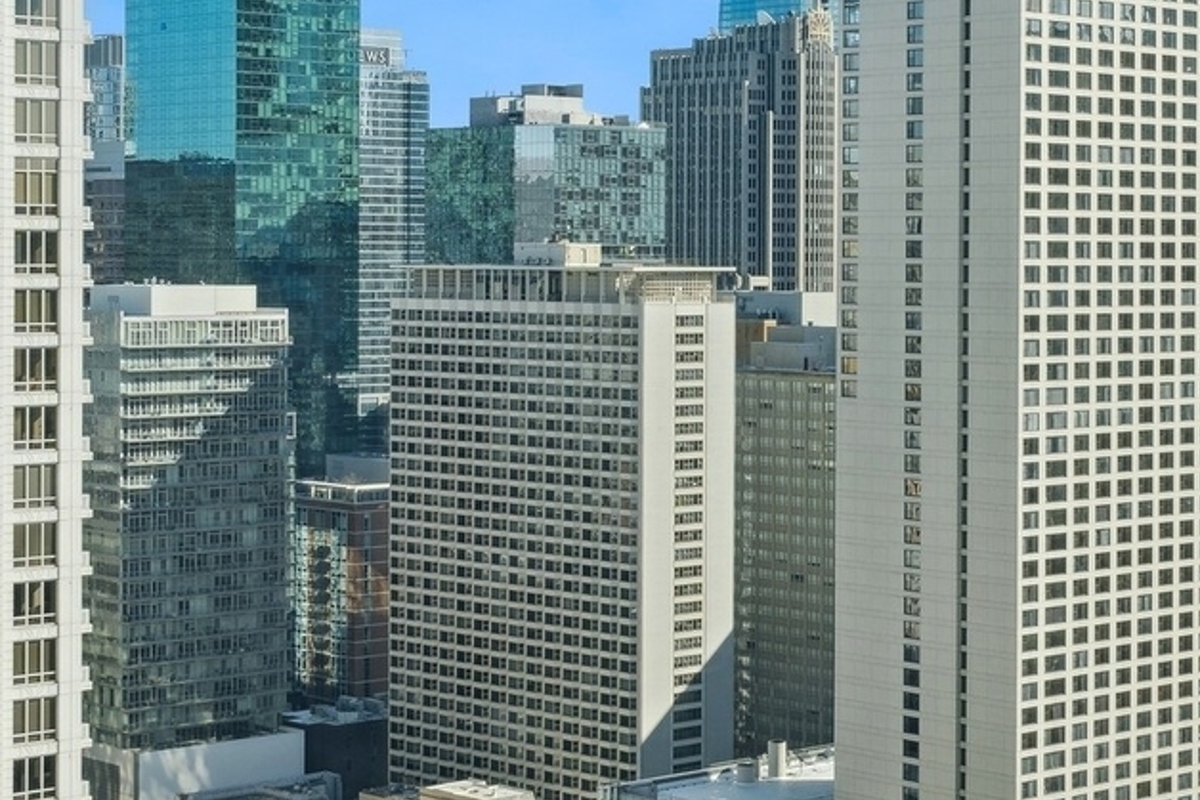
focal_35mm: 80
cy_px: 346
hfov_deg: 25.3
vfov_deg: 17.1
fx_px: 2667
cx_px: 753
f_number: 7.1
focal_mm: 21
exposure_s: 1/1250
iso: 320
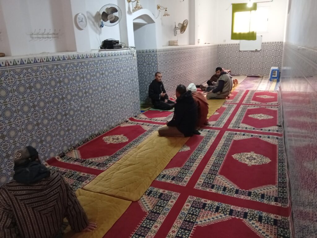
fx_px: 238
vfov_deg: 53.2
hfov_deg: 67.2
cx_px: 158
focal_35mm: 26
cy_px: 119
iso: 690
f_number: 1.8
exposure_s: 1/33.3
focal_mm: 3.96
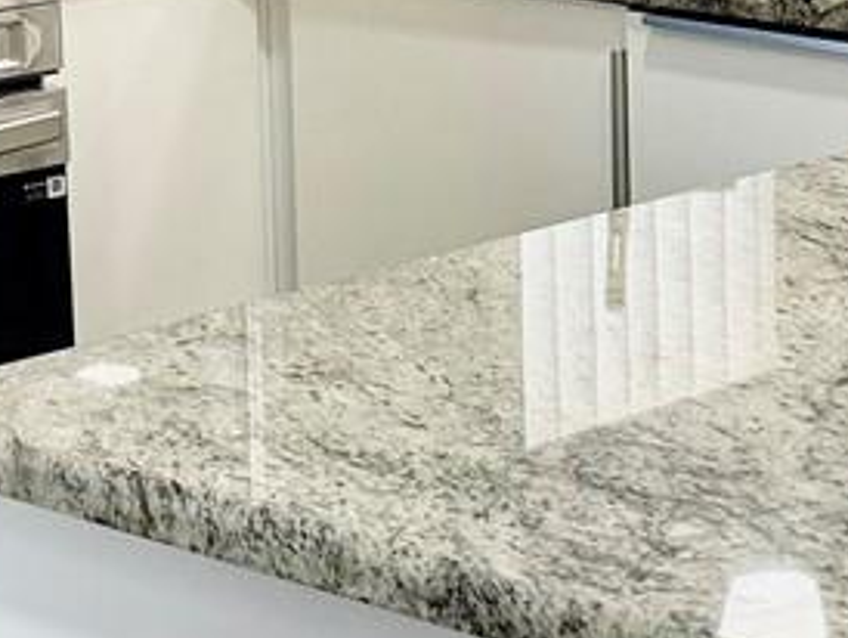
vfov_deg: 10.5
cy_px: -15
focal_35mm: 140
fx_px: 3433
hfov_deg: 13.8
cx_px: 894
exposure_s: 1/169
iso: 200
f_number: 1.78
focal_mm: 6.76
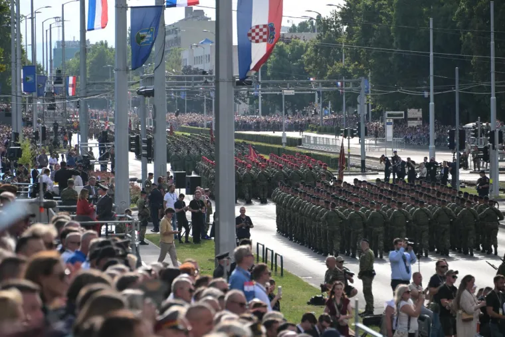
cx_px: 252
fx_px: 3507
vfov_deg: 5.5
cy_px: 168
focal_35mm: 250
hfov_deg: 8.2
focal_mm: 250
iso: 320
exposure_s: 1/400
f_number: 6.3
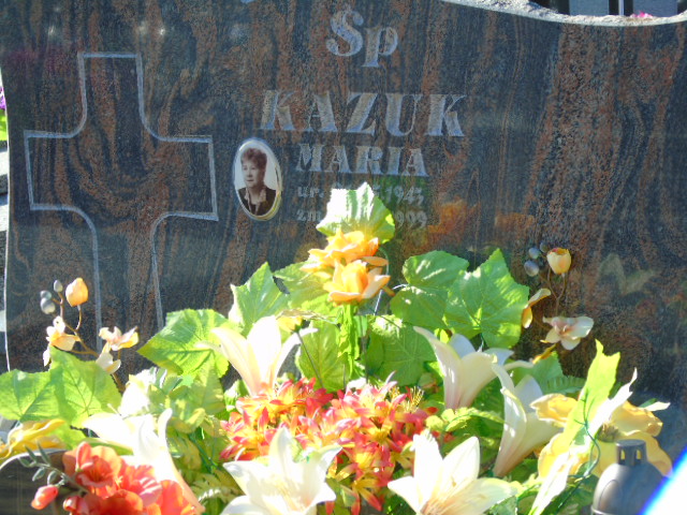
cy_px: 258
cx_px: 344
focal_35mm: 142
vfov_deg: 10.4
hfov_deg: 13.9
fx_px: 2818
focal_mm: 25
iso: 80
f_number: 4.7
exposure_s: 1/125
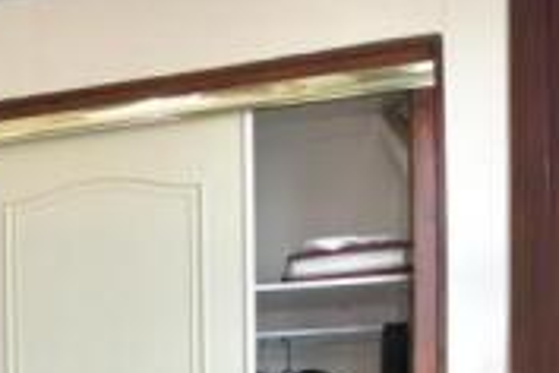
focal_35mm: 63
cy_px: 476
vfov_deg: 19.9
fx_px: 978
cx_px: -226
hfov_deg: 25.7
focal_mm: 11.5
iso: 100
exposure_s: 1/4
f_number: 8
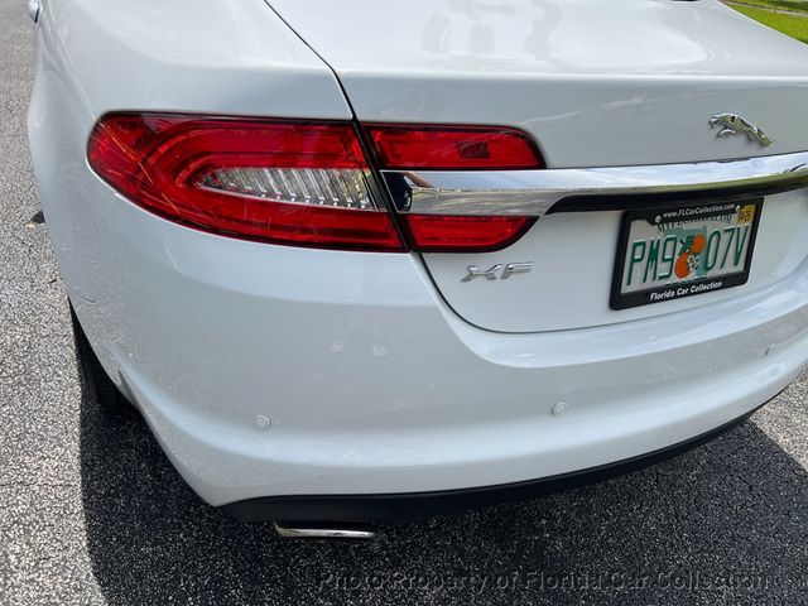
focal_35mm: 26
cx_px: 404
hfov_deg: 67.3
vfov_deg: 53.1
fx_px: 607
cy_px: 303
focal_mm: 5.7
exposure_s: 1/3968
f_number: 1.5
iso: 50
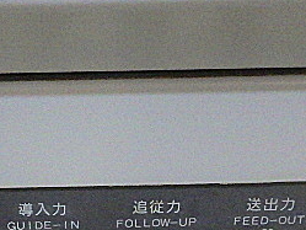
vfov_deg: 19.5
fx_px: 637
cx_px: 69
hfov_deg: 26.6
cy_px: 261
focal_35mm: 72
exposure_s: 1/45
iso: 1000
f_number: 3.5
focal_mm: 5
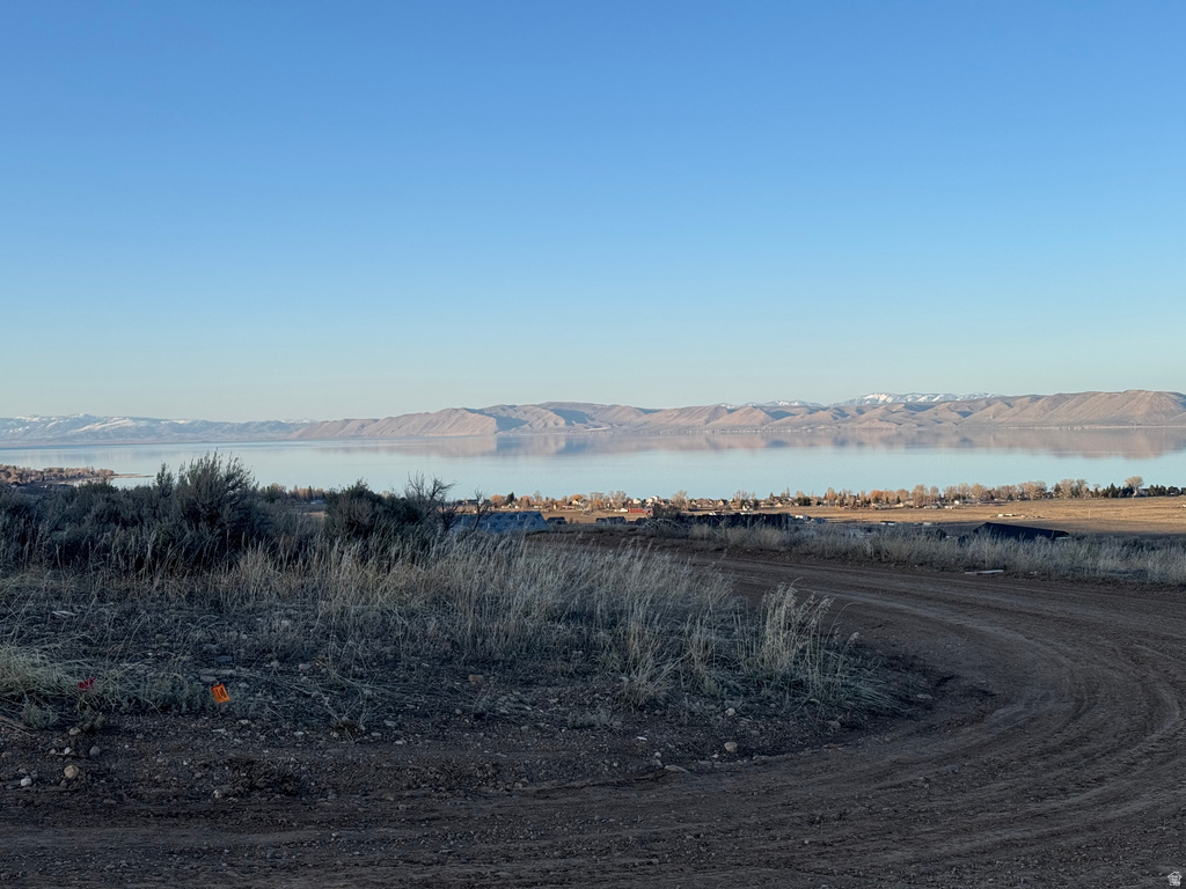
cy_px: 444
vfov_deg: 30.3
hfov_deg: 39.7
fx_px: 1645
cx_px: 593
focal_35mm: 48
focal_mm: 6.76
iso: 64
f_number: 1.78
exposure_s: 1/2331
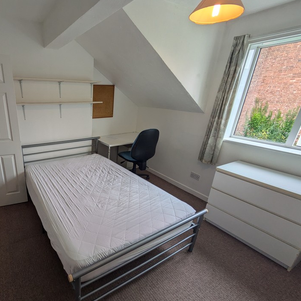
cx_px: 84
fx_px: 177
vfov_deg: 80.7
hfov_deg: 76.2
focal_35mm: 18
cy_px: 156
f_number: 2.2
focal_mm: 1.83
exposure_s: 1/100
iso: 65
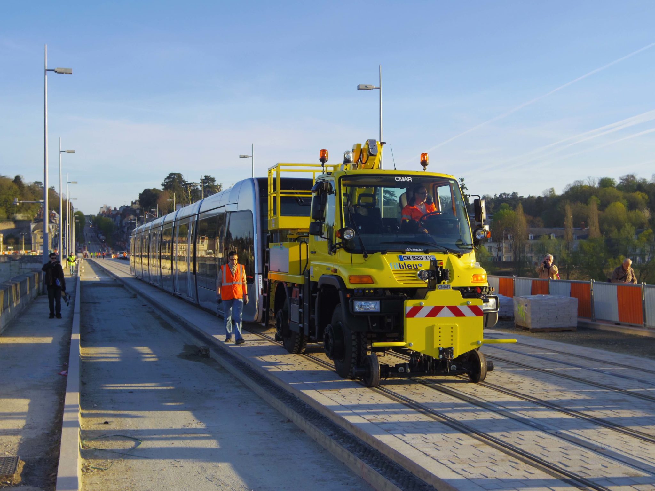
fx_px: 889
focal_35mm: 47
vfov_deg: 30.9
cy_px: 246
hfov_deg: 40.4
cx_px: 328
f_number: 3.2
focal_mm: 8.5
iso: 125
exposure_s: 1/1000
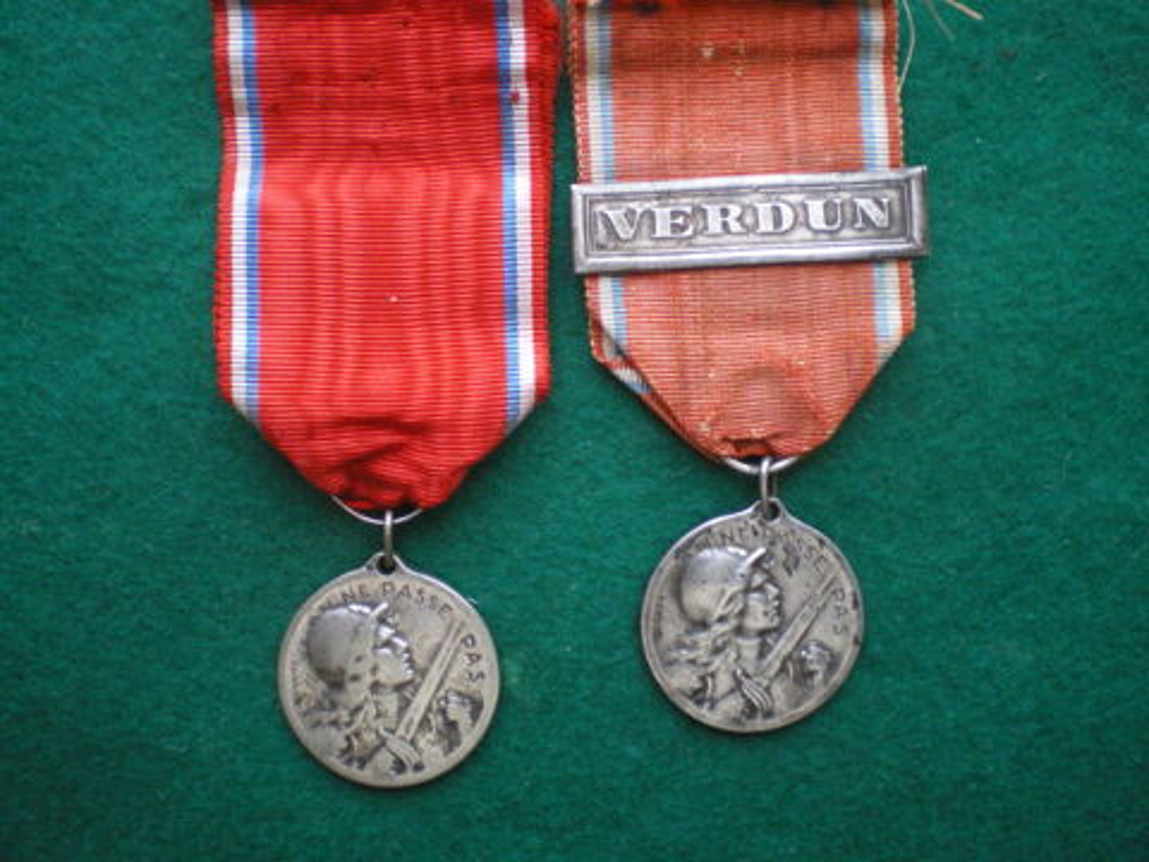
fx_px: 1261
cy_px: 431
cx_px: 574
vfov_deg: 37.7
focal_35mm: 38
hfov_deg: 49.0
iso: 400
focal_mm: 6.3
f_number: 3.1
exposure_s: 1/40
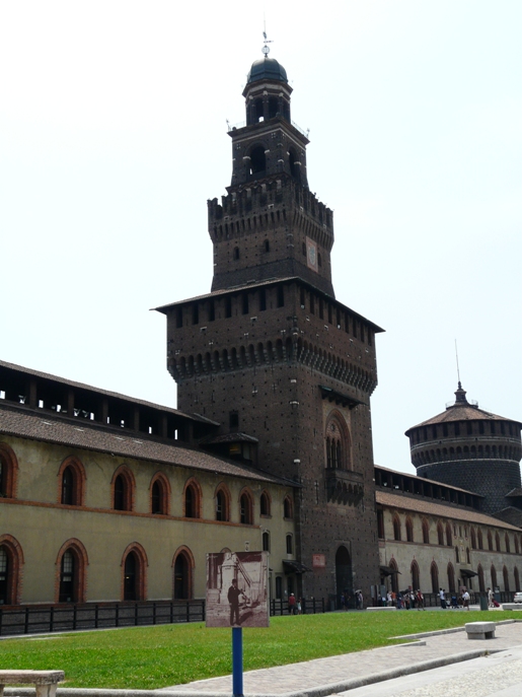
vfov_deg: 43.0
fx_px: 885
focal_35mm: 44
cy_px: 348
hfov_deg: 32.9
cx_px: 261
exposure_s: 1/400
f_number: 5.6
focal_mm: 7.2
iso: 100
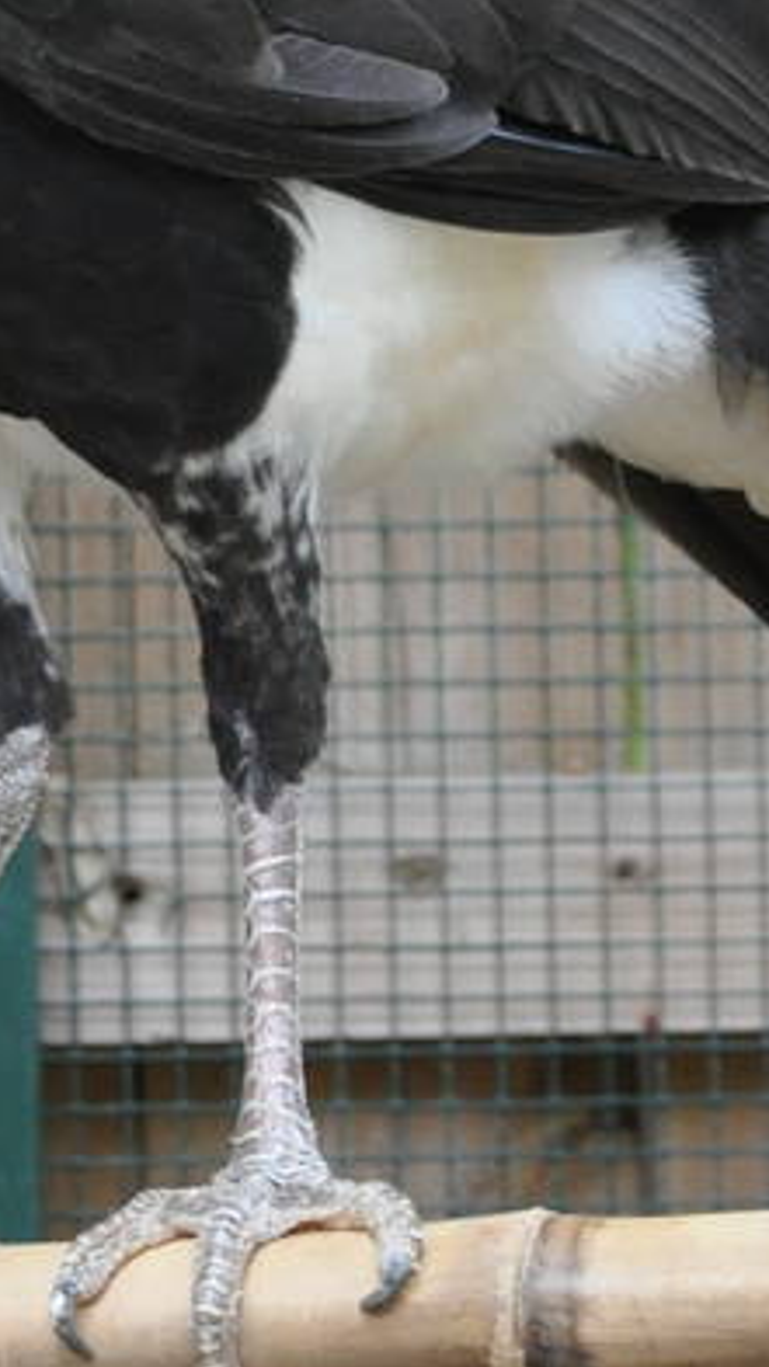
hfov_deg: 2.1
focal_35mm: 575
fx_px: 20848
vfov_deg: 3.8
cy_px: -169
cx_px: 1079
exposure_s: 1/160
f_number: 4.5
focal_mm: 90
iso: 800
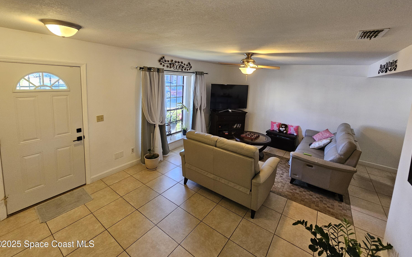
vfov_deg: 77.7
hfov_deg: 105.3
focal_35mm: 14
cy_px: 102
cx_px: 204
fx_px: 157
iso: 320
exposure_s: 1/60
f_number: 2.2
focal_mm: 2.2
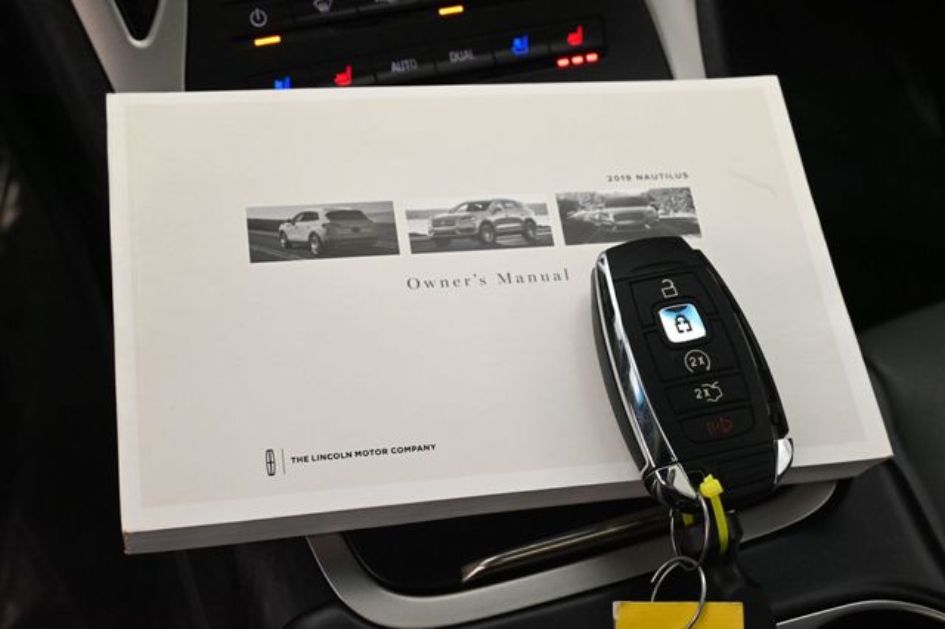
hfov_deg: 36.3
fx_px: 1443
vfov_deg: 24.6
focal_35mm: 55
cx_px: 472
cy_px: 314
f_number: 11
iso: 7200
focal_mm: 55
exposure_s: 1/60
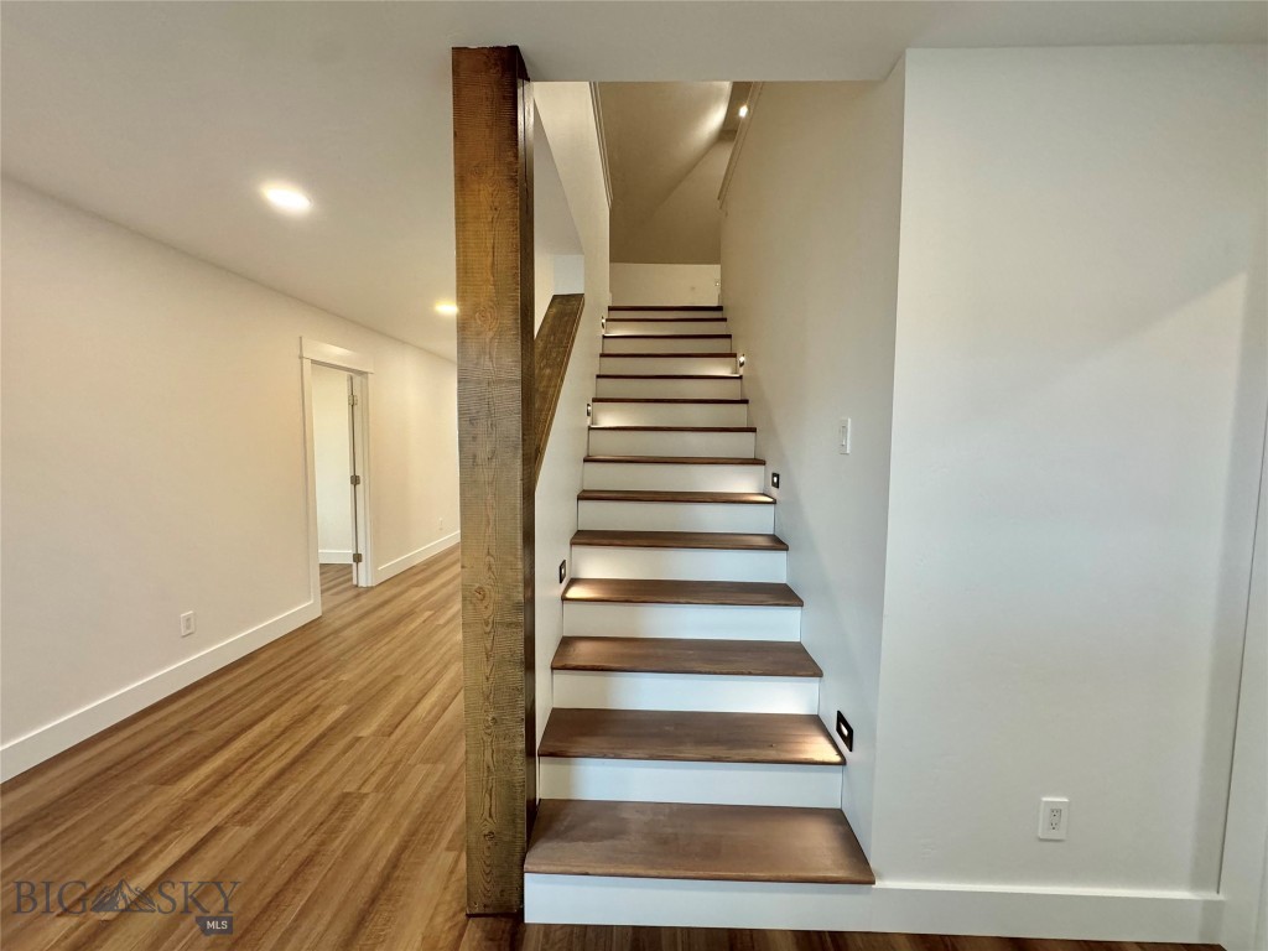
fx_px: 513
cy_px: 476
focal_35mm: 14
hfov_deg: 102.1
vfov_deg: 85.7
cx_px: 634
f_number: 2.2
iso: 320
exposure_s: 1/120
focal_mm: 2.22
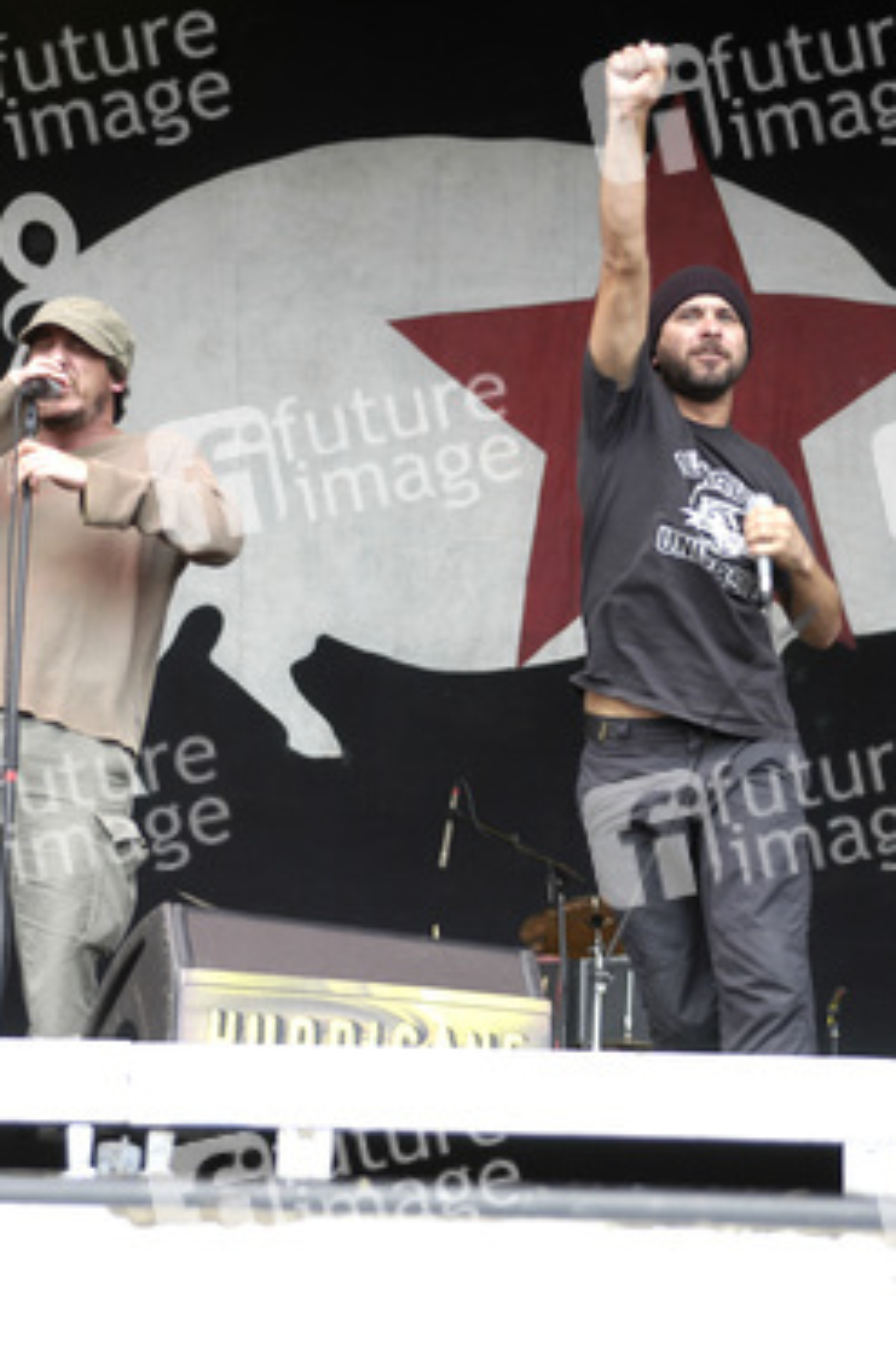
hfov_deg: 13.6
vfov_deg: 20.4
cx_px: 439
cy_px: 642
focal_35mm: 100
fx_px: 3744
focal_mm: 62
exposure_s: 1/200
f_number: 4.5
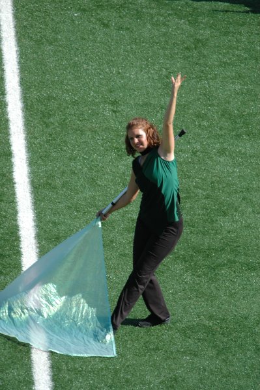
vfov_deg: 3.4
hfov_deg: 2.3
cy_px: 195
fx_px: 6511
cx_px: 130
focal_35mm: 600
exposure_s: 1/640
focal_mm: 400
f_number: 5.6
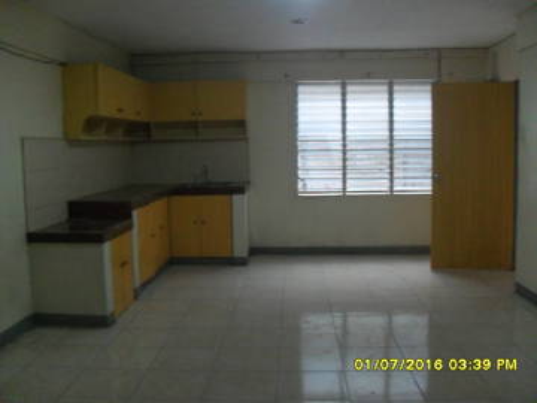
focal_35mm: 35
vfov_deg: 40.7
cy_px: 202
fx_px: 543
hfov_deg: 52.6
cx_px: 268
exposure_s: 1/15
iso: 400
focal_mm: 6.2
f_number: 2.8
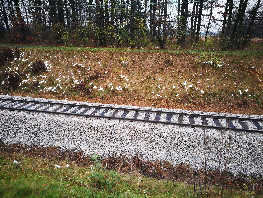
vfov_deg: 51.4
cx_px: 132
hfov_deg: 65.3
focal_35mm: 27
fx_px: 205
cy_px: 99
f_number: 4
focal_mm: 4.5
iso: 160
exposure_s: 1/33.3
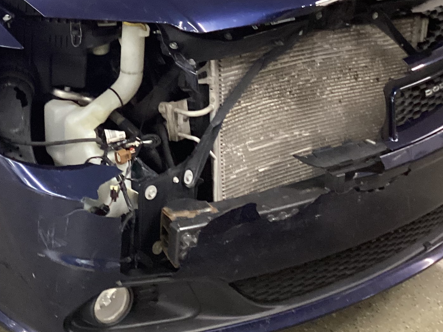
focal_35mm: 72
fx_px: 922
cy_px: 13
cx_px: 52
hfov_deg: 26.2
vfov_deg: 19.9
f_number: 2.4
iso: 400
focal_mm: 3.3
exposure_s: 1/30
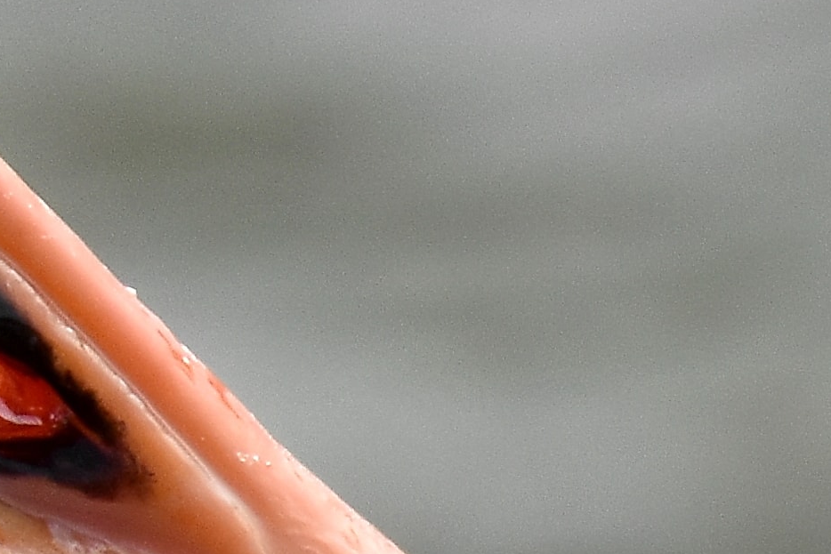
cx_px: -1314
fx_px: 62261
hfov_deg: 0.8
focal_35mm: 2697
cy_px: -239
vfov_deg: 0.5
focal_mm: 280
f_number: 14
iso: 900
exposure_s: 1/500
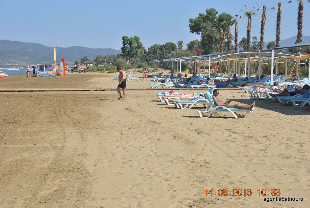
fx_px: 711
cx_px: 155
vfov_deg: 16.6
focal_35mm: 82
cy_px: 104
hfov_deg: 24.6
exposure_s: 1/250
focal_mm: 55
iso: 100
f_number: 8
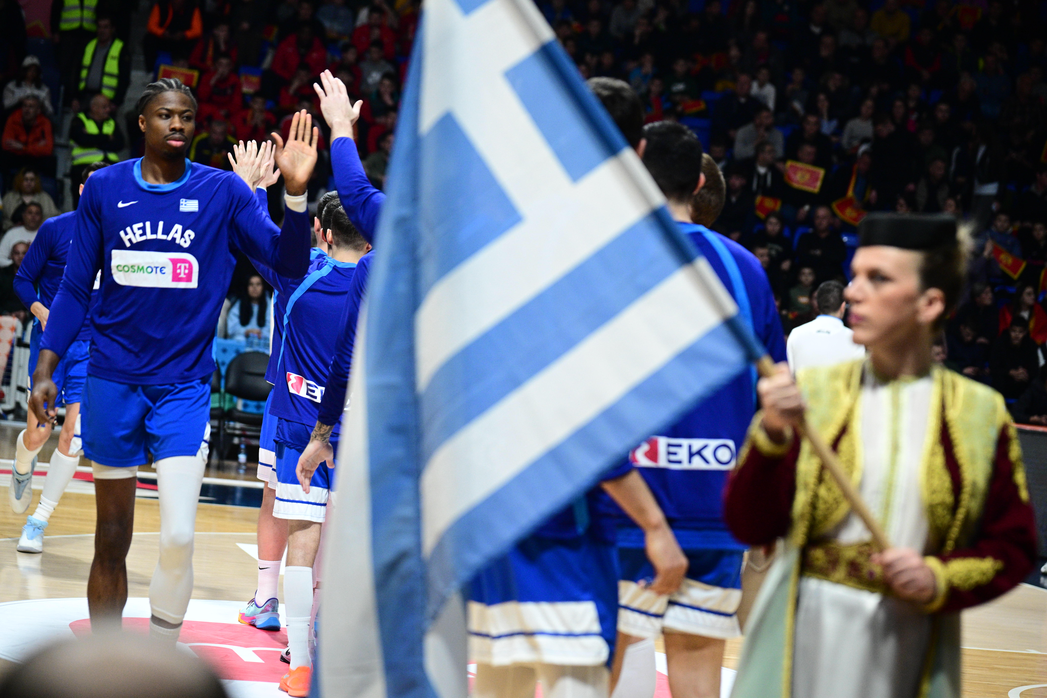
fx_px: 2646
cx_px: 524
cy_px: 349
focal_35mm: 91
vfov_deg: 15.0
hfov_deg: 22.4
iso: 1600
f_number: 2.8
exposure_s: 1/2000
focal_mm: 91
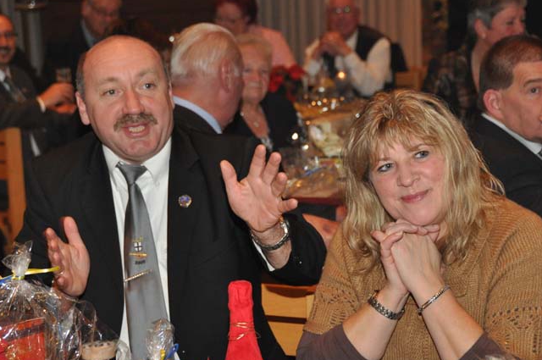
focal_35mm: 105
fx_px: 1579
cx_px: 235
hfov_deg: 19.5
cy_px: 203
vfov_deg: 13.0
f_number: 4.8
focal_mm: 56
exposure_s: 1/60
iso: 900
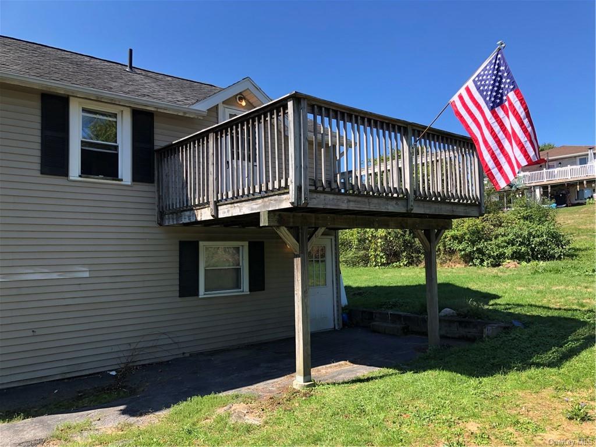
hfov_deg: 63.4
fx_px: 482
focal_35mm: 28
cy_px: 224
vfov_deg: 49.7
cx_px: 298
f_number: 1.8
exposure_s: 1/762
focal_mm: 3.99
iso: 20
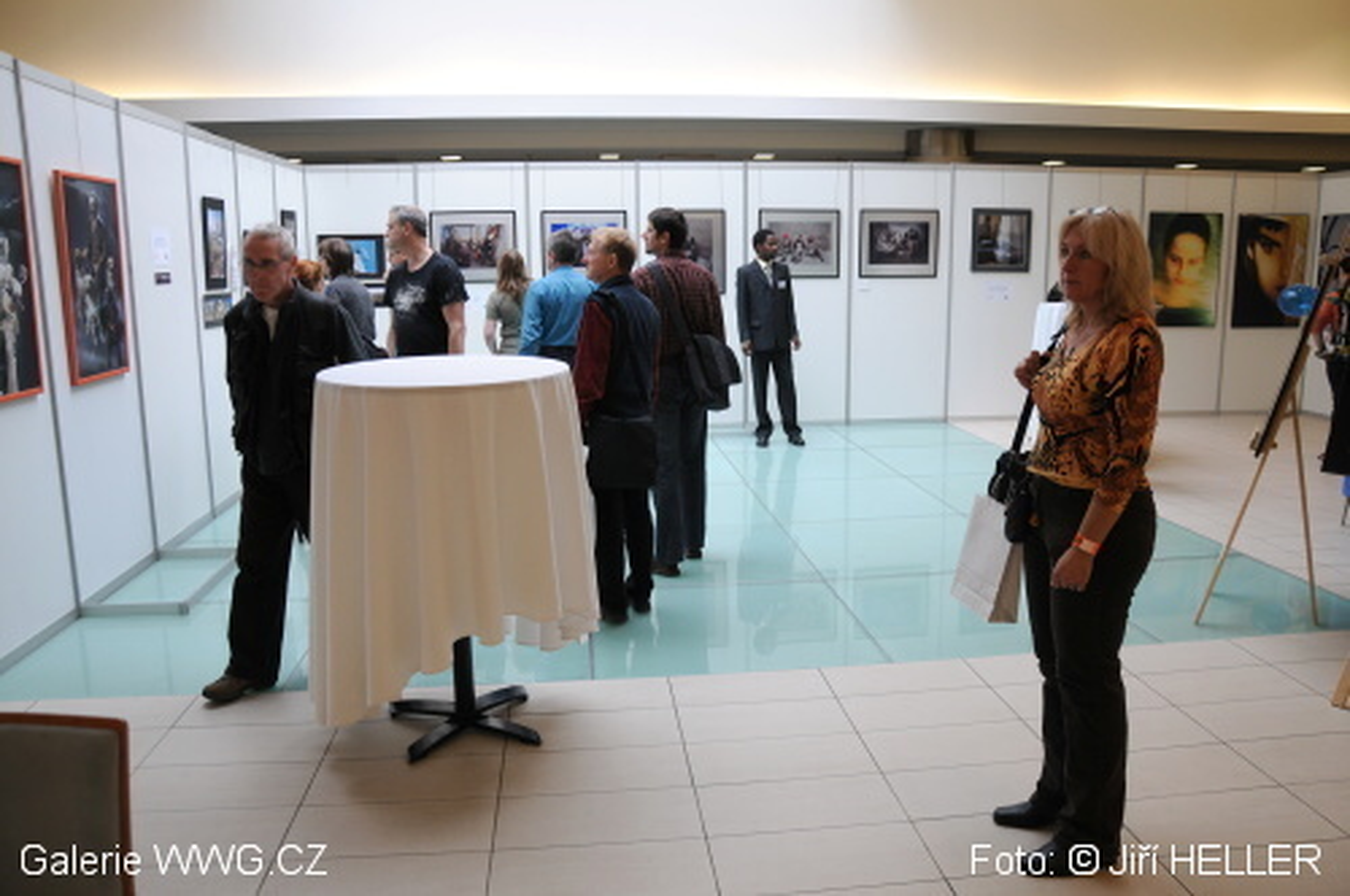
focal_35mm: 27
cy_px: 448
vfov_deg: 47.8
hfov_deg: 67.4
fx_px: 1011
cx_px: 675
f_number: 5
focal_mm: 18
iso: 400
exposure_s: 1/80
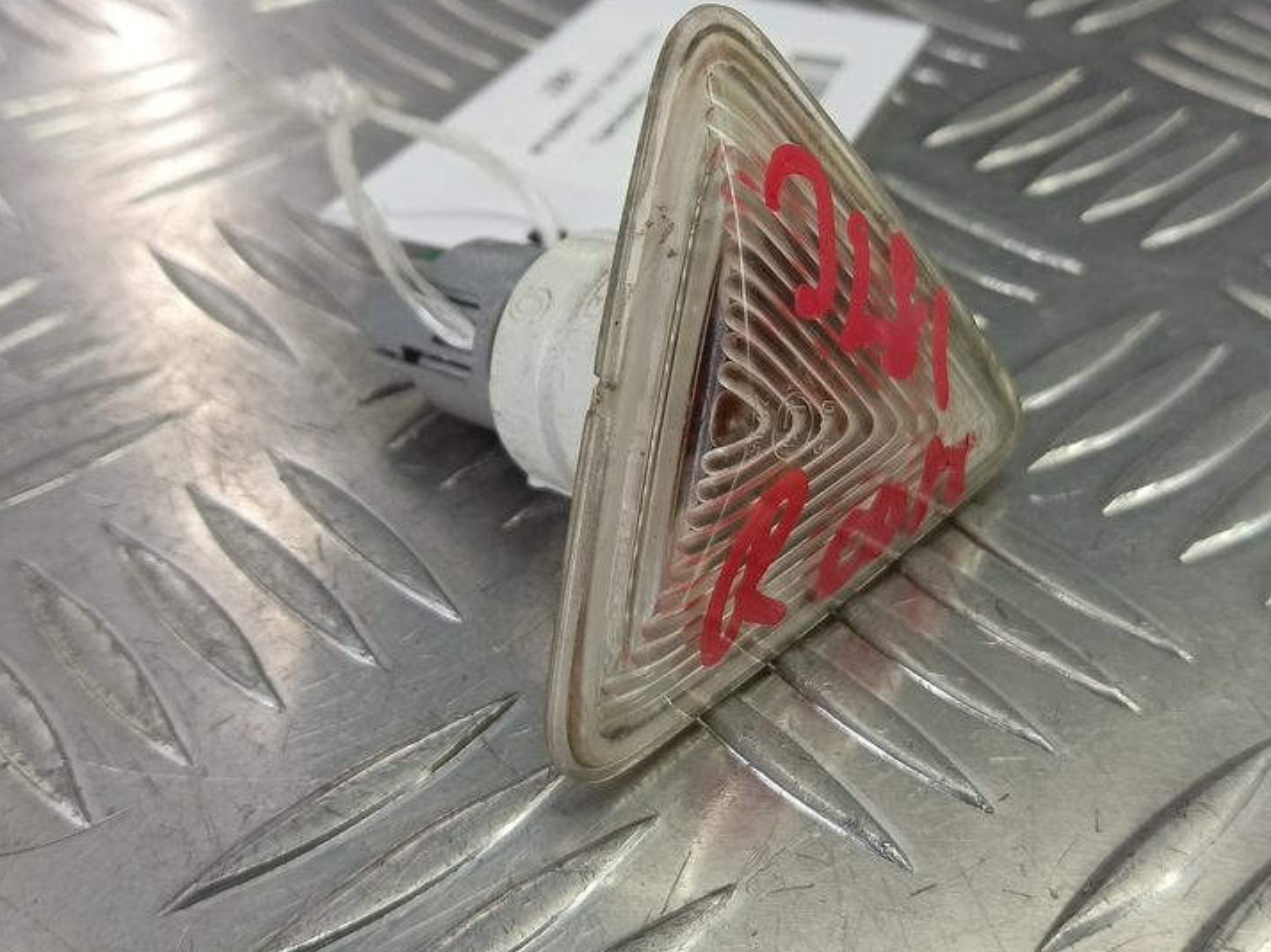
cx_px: 673
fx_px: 1211
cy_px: 351
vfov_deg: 42.6
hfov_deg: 55.3
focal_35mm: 33
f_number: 1.6
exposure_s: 1/50
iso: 105
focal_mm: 4.11
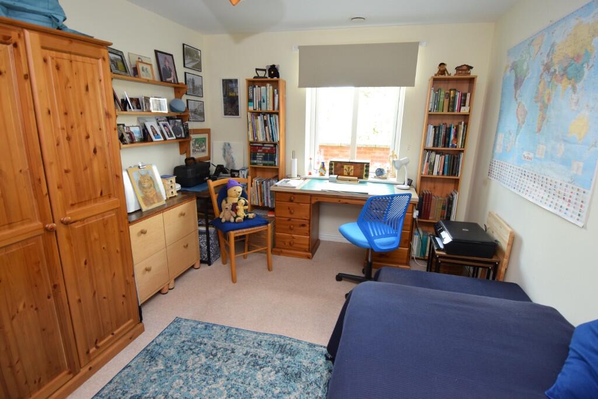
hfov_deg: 90.0
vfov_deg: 67.5
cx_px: 299
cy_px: 200
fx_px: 299
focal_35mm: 18
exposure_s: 1/60
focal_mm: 12
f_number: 4
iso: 500
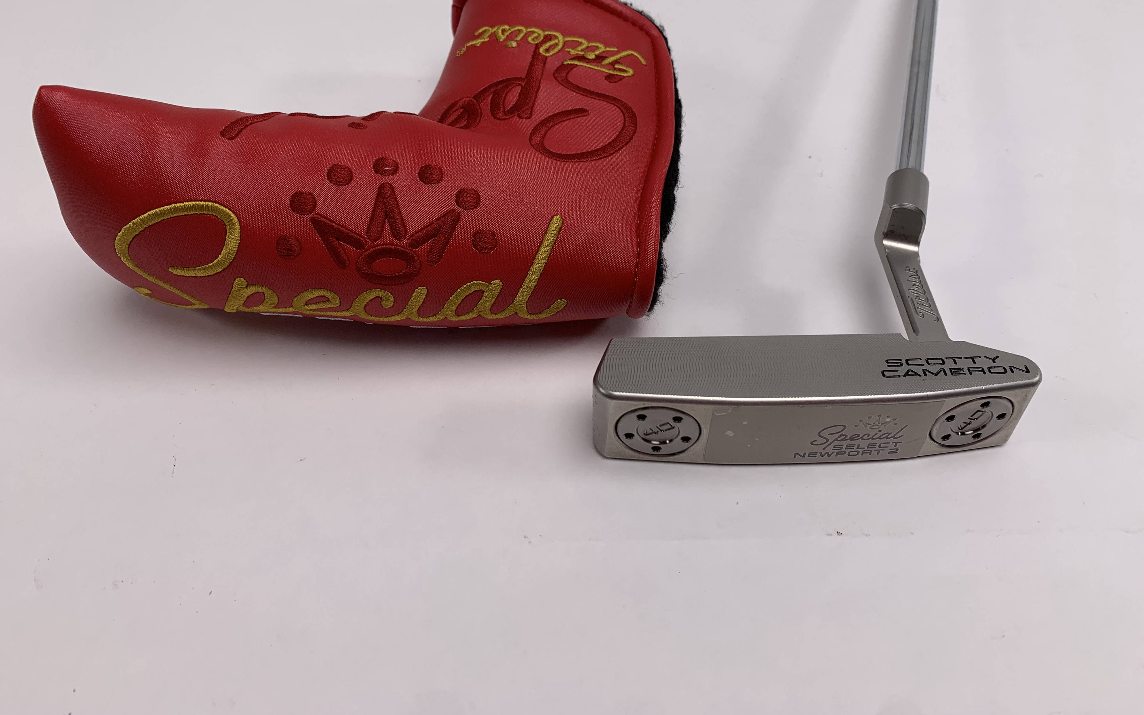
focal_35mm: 28
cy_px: 292
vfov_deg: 44.3
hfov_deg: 66.5
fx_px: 873
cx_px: 565
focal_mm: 4.25
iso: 25
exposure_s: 1/337
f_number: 1.8
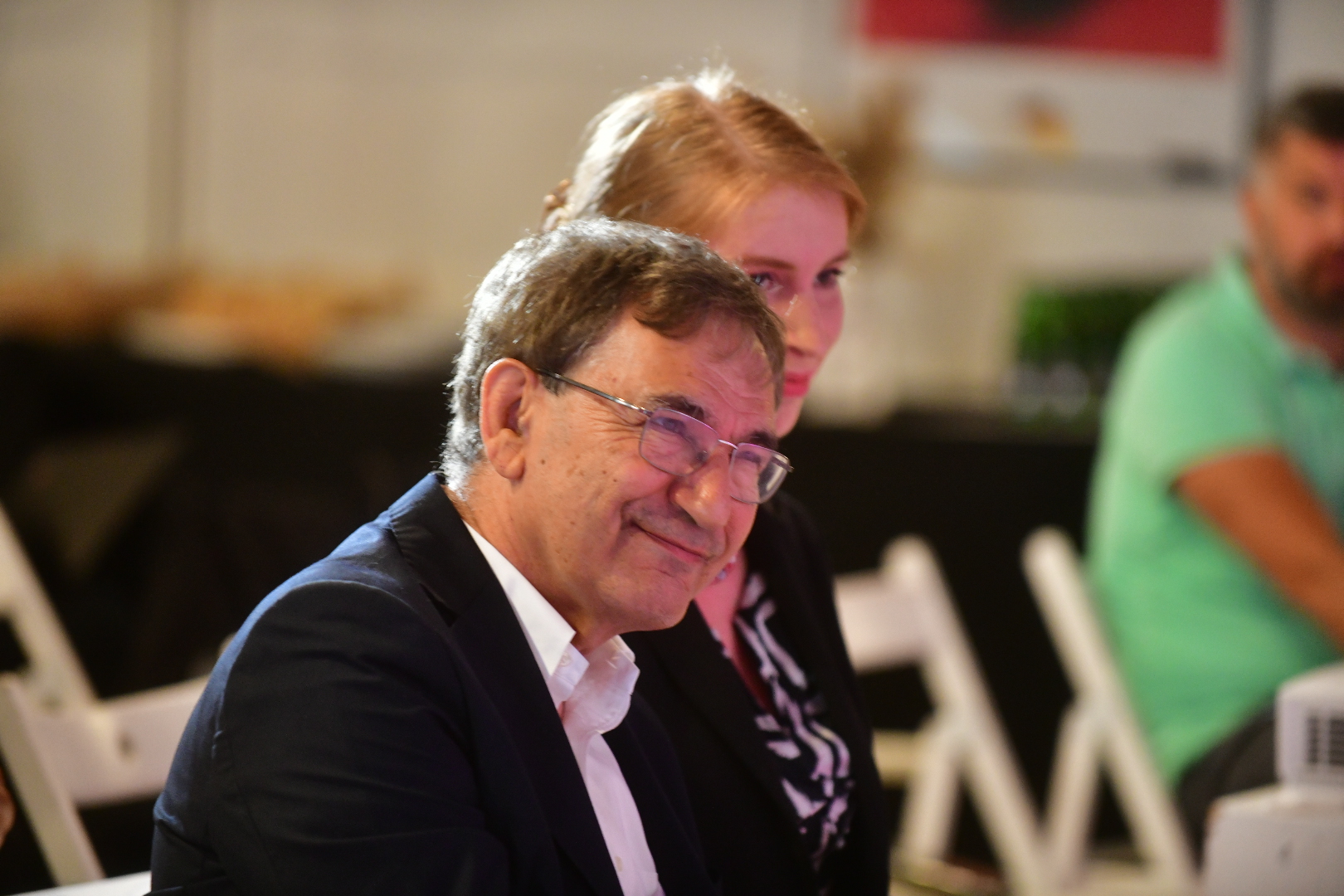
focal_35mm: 200
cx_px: 672
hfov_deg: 10.3
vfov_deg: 6.9
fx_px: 7466
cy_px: 448
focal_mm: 200
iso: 2000
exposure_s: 1/125
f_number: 2.8
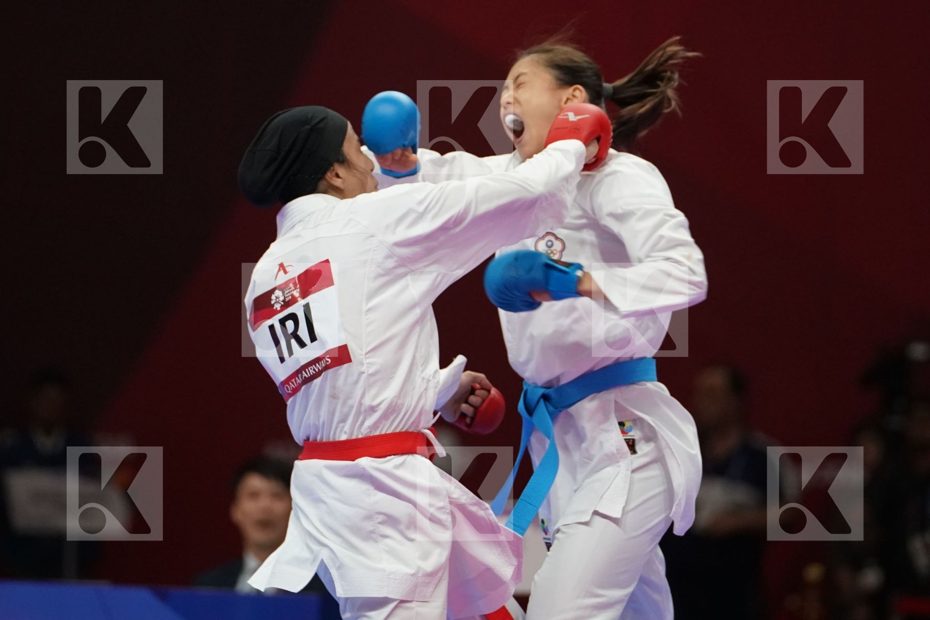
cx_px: 465
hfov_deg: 5.6
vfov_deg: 3.7
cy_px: 310
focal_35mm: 369
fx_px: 9532
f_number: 4
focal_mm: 246
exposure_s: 1/1000
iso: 3200
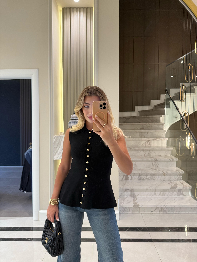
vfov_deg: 71.6
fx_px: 182
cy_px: 131
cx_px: 98
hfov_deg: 56.8
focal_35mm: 24
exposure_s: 1/50
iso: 160
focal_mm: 6.76
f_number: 1.78
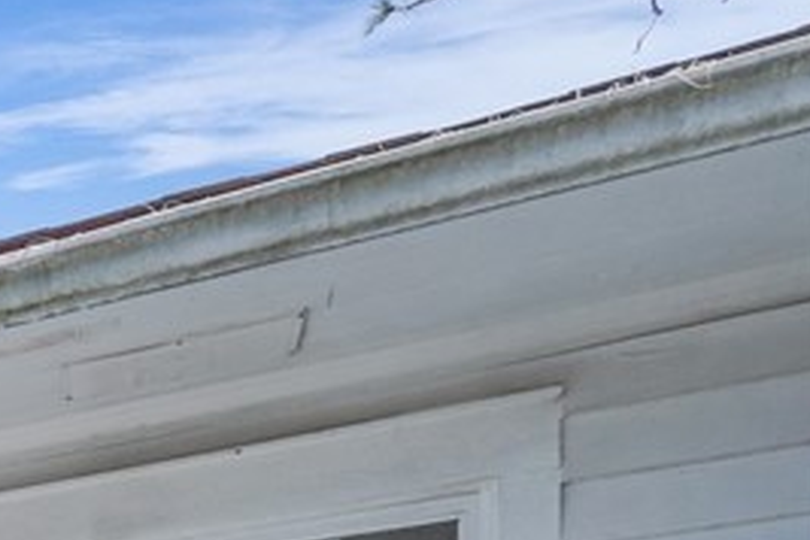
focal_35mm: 65
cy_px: 1007
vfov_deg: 16.8
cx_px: -828
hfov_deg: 18.7
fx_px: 1462
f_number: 9
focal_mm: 16
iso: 320
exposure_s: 1/800
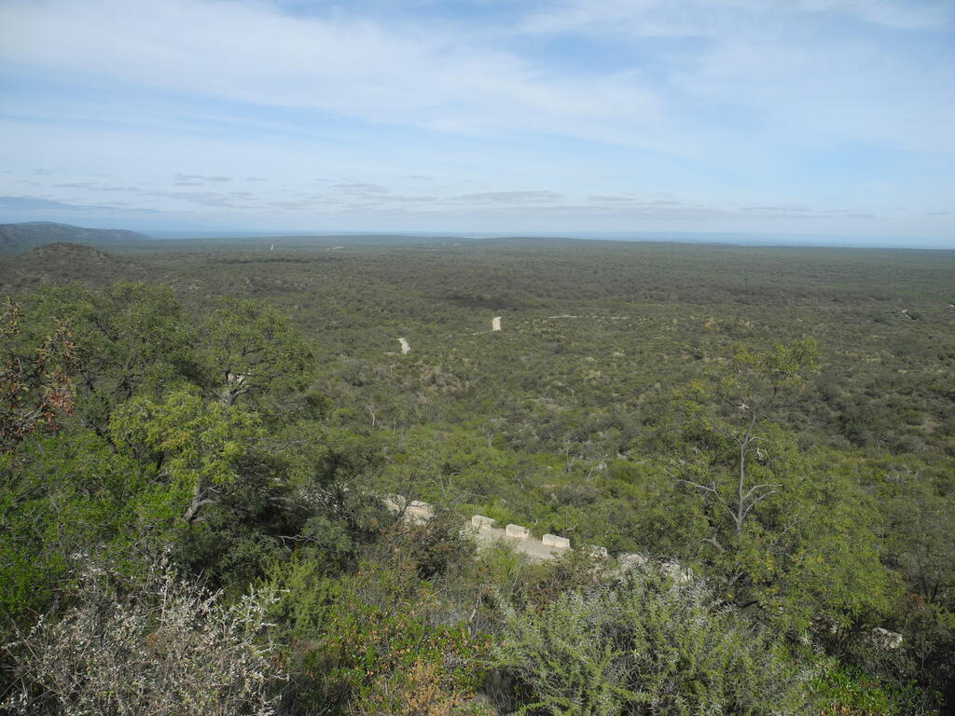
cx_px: 478
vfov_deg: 49.7
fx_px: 772
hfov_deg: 63.4
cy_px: 358
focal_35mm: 28
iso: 100
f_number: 4
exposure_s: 1/1000
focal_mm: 6
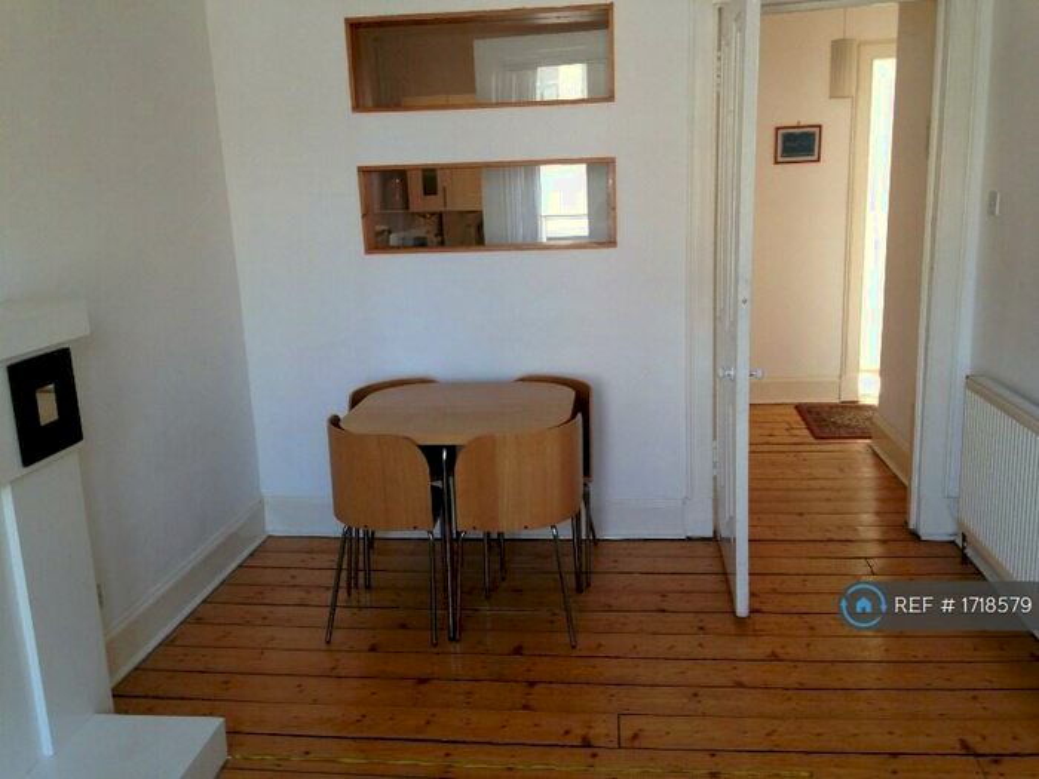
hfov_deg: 55.4
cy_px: 390
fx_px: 990
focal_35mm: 33
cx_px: 520
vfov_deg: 42.9
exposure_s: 1/38
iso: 50
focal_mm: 4.12
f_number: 2.4
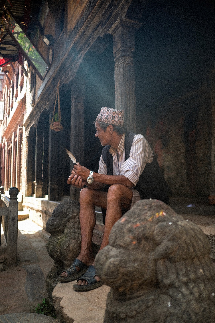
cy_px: 162
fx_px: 314
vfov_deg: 54.4
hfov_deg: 37.9
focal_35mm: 35
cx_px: 108
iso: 160
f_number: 2
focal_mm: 23
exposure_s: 1/550
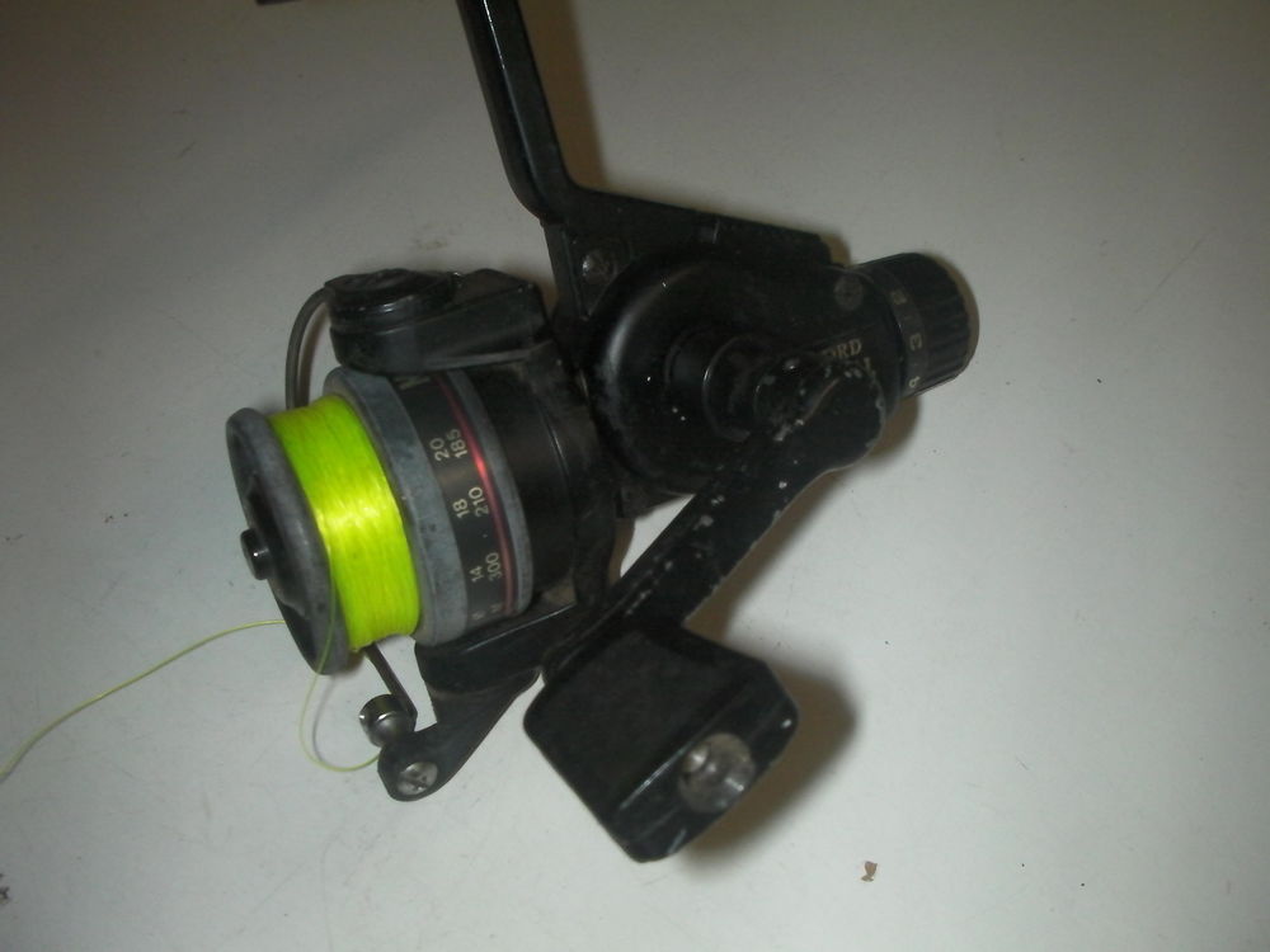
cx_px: 635
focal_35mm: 38
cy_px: 476
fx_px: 1394
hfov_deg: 49.0
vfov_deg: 37.7
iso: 200
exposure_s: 1/30
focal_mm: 6.3
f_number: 5.6
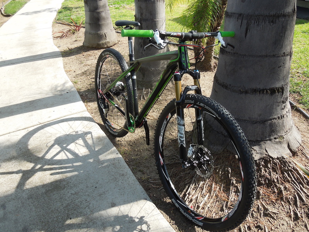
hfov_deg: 58.4
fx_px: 277
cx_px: 154
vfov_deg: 45.4
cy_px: 116
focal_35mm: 31
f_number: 3.6
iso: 100
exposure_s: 1/320
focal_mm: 5.6
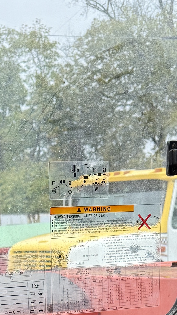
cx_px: 20
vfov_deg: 17.8
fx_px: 818
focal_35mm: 98
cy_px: 556
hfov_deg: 12.3
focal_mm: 6.76
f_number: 1.78
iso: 100
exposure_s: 1/532
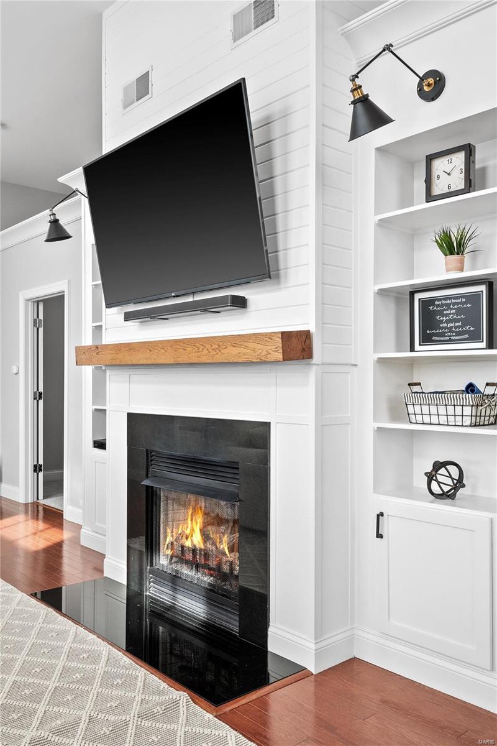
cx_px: 248
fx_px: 621
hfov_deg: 43.6
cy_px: 373
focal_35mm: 30
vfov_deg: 61.9
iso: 400
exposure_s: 1/40
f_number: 6.3
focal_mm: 15
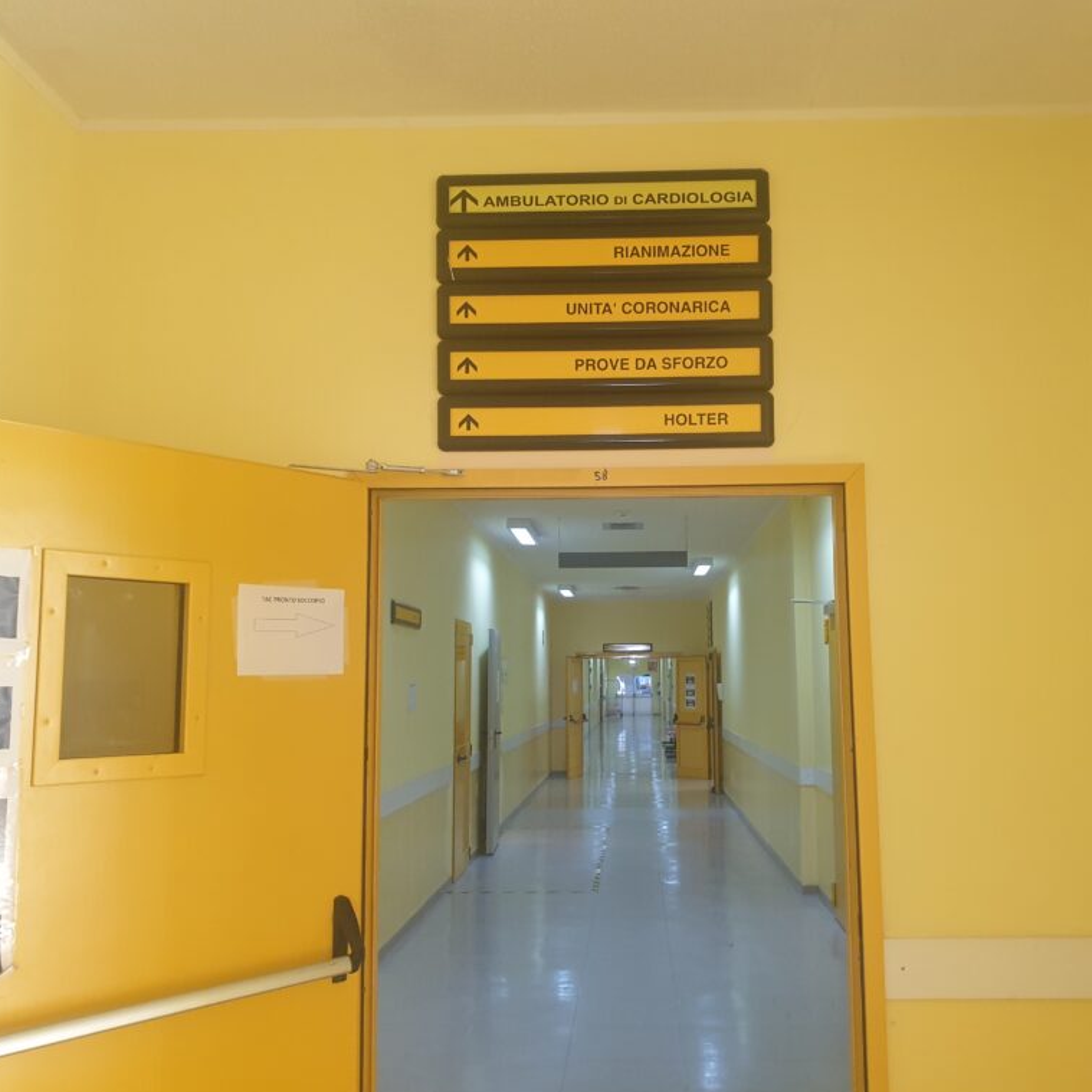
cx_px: 588
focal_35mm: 31
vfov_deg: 52.5
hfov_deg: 52.5
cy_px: 550
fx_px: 1106
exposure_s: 1/50
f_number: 2.4
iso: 320
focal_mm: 4.3
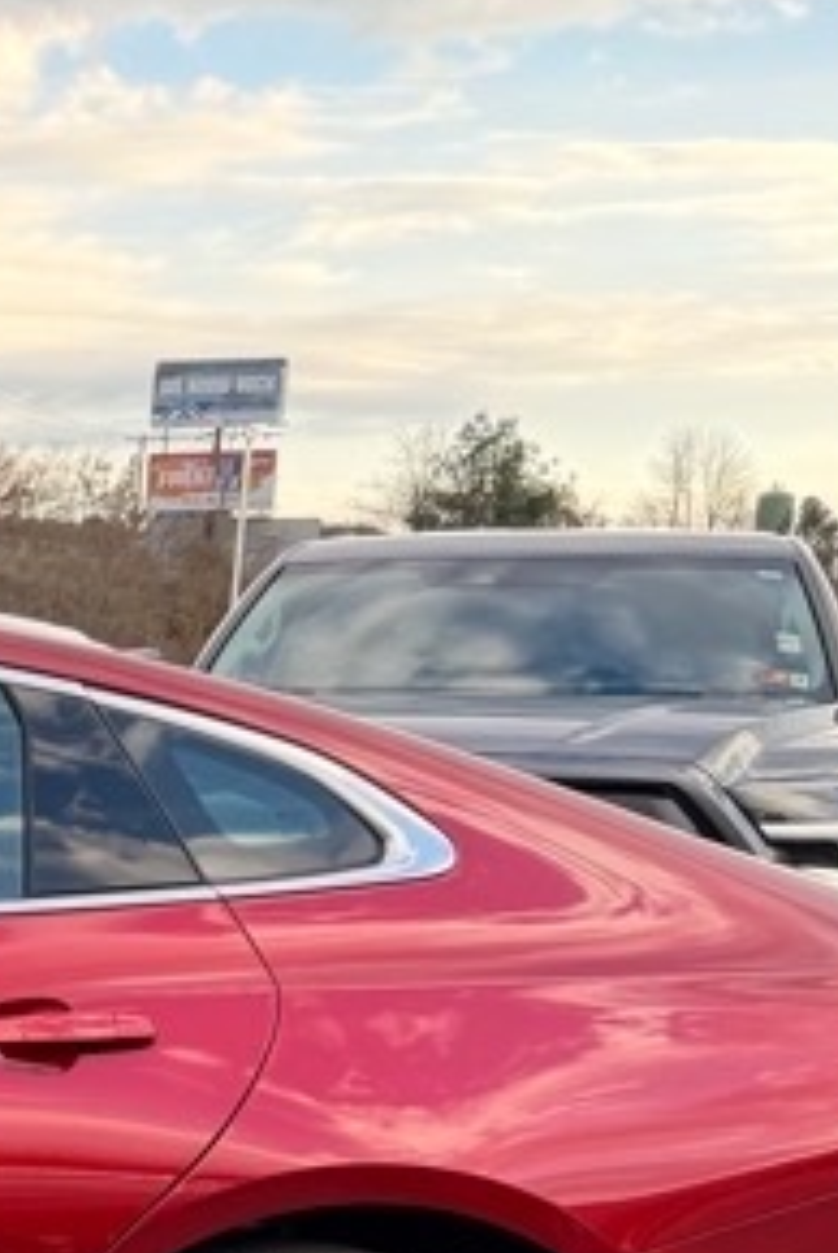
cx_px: -963
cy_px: 1180
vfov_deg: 22.4
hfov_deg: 13.0
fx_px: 3065
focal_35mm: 88
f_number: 1.78
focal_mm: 6.76
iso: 80
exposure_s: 1/305
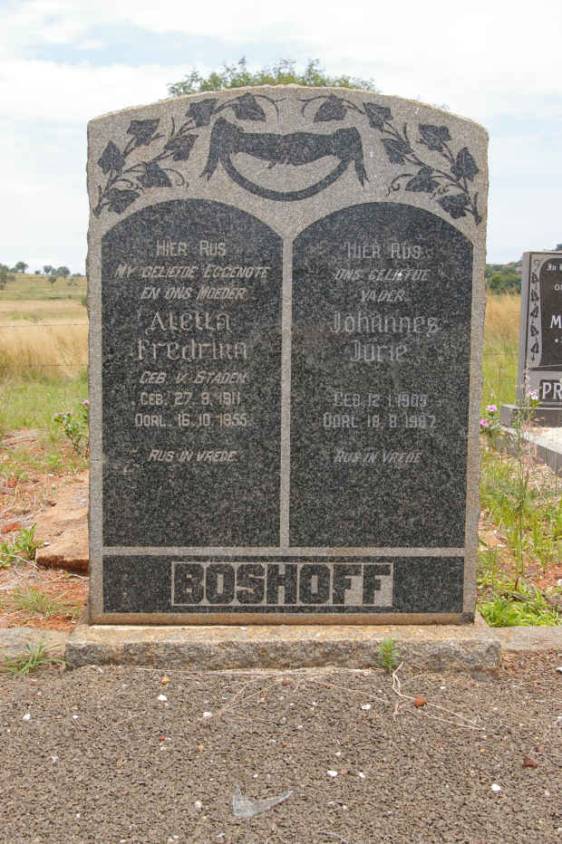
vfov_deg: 42.4
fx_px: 1090
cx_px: 281
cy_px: 422
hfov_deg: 28.9
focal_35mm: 46
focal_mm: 31
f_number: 8
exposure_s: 1/350
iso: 200
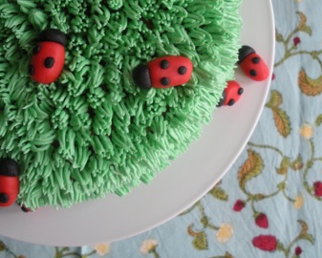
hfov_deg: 38.0
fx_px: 467
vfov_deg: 30.7
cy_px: 90
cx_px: 172
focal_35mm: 49
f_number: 3.5
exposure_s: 1/60
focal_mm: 6.3
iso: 204
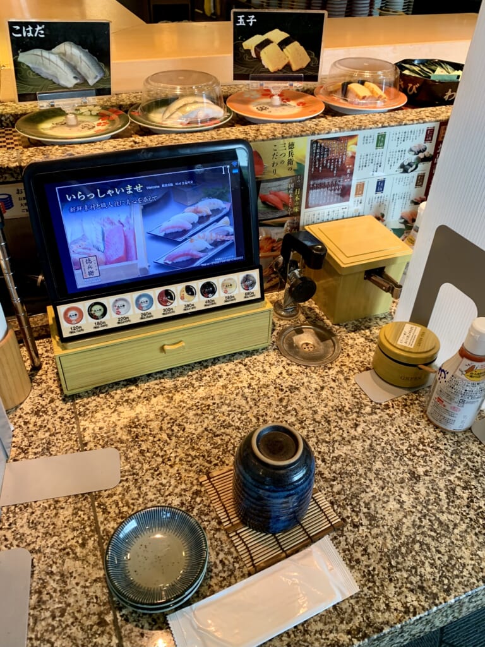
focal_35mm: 26
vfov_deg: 67.3
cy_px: 324
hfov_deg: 53.1
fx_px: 486
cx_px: 242
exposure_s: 1/60
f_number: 1.8
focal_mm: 4.25
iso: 100
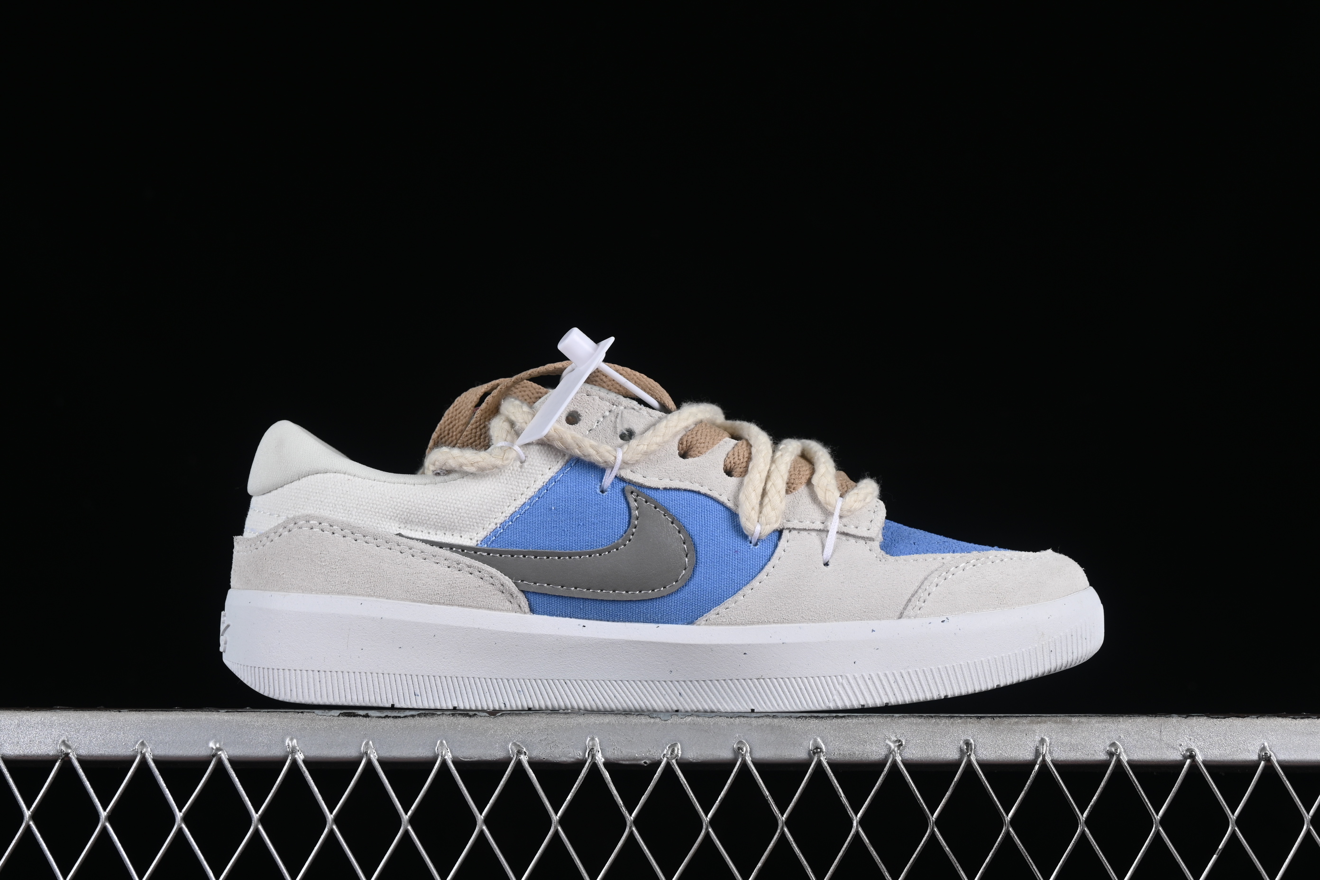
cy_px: 440
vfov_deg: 18.2
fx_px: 2750
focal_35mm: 75
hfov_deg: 27.0
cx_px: 660
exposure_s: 1/60
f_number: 8
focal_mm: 50
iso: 160
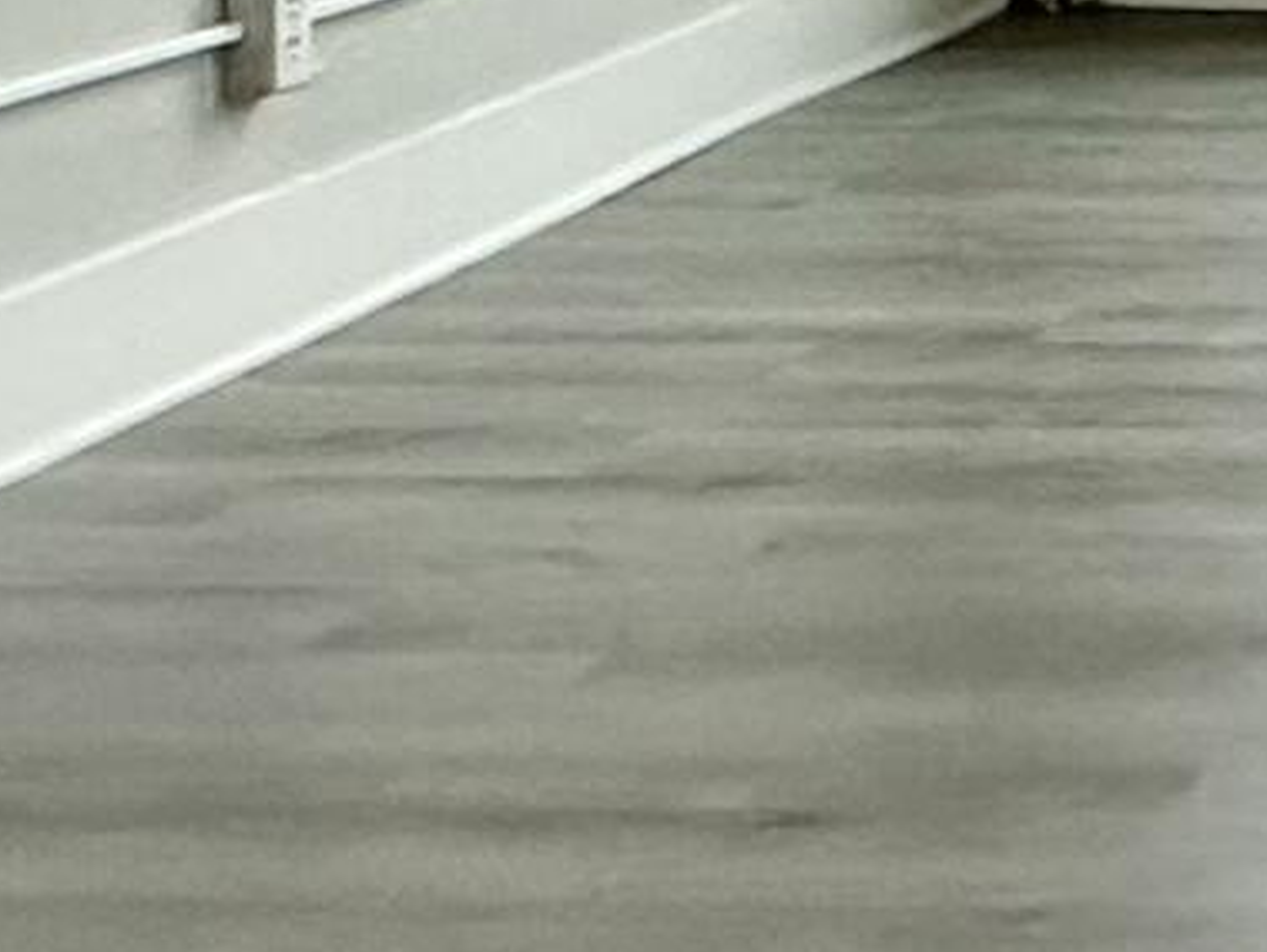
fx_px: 4065
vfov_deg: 12.6
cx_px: 2239
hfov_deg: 15.4
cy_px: -546
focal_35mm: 111
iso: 250
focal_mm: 2.22
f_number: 2.2
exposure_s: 1/120
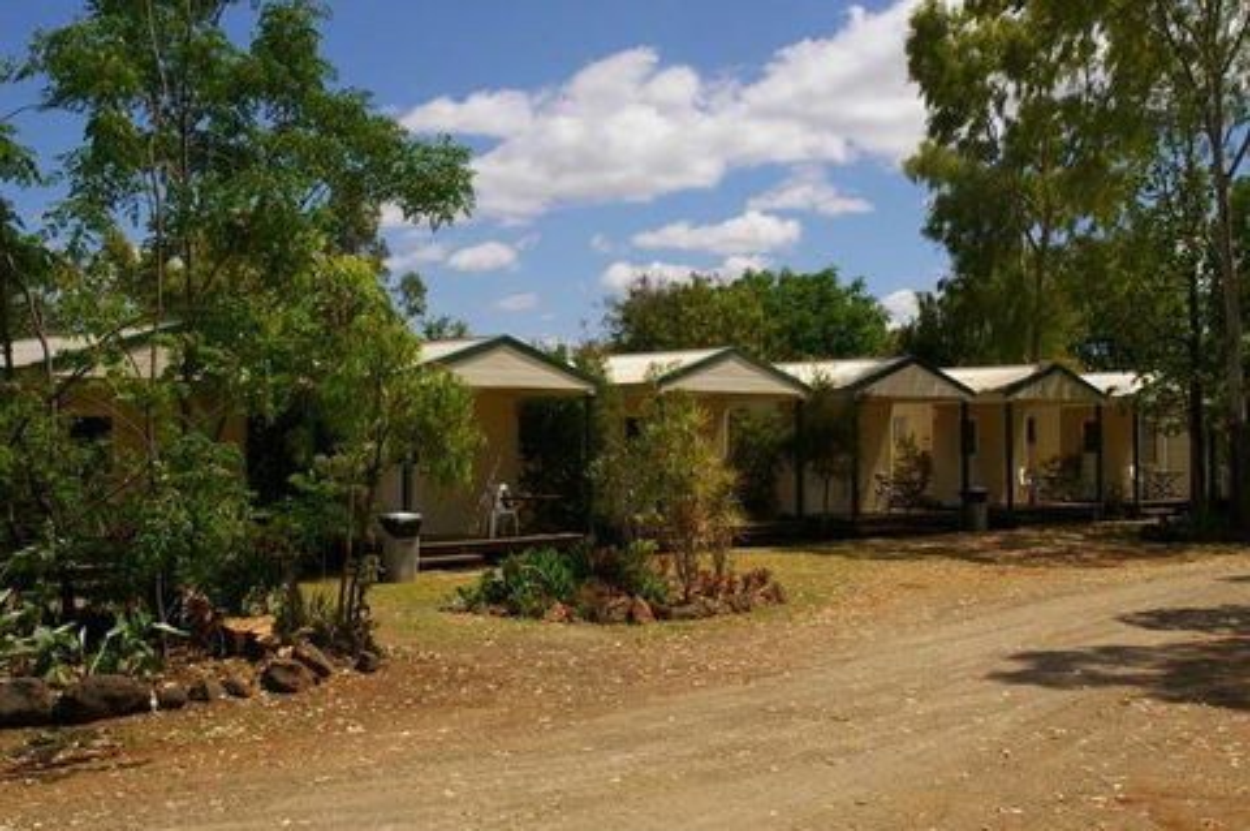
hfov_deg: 43.6
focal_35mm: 45
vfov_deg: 29.8
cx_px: 625
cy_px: 416
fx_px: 1561
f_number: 11
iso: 200
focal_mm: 30
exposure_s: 1/250
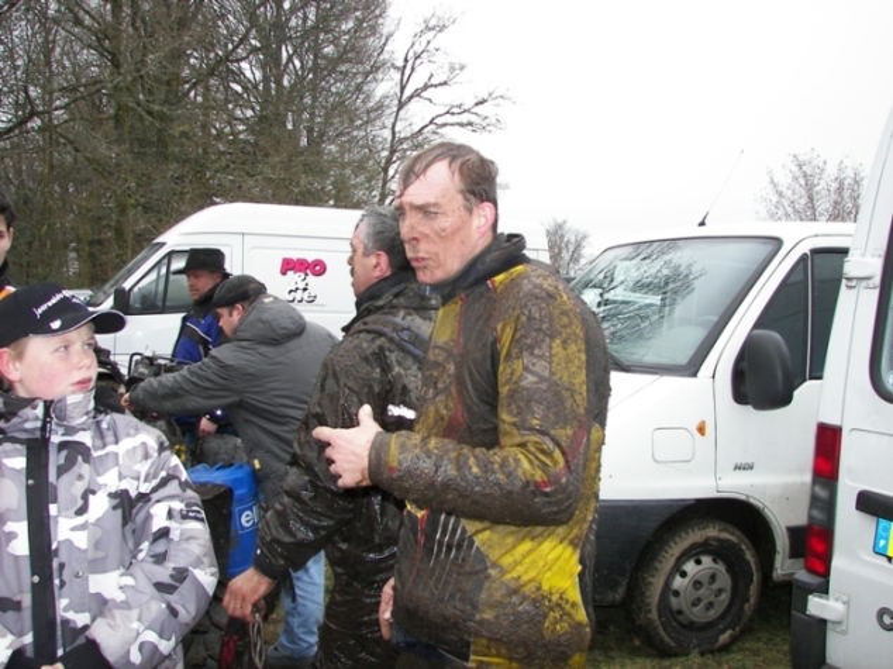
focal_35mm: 36
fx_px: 928
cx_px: 446
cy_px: 334
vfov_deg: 39.6
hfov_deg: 51.4
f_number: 2.8
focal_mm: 6
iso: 50
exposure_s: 1/160
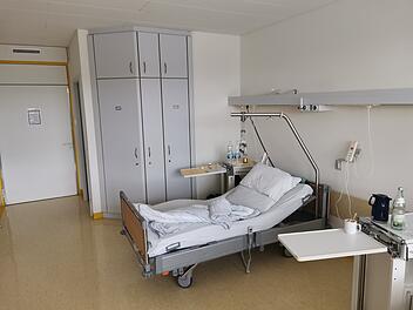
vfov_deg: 53.1
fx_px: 310
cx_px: 206
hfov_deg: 67.3
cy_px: 155
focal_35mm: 26
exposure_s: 1/50
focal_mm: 4.75
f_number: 1.8
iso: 200
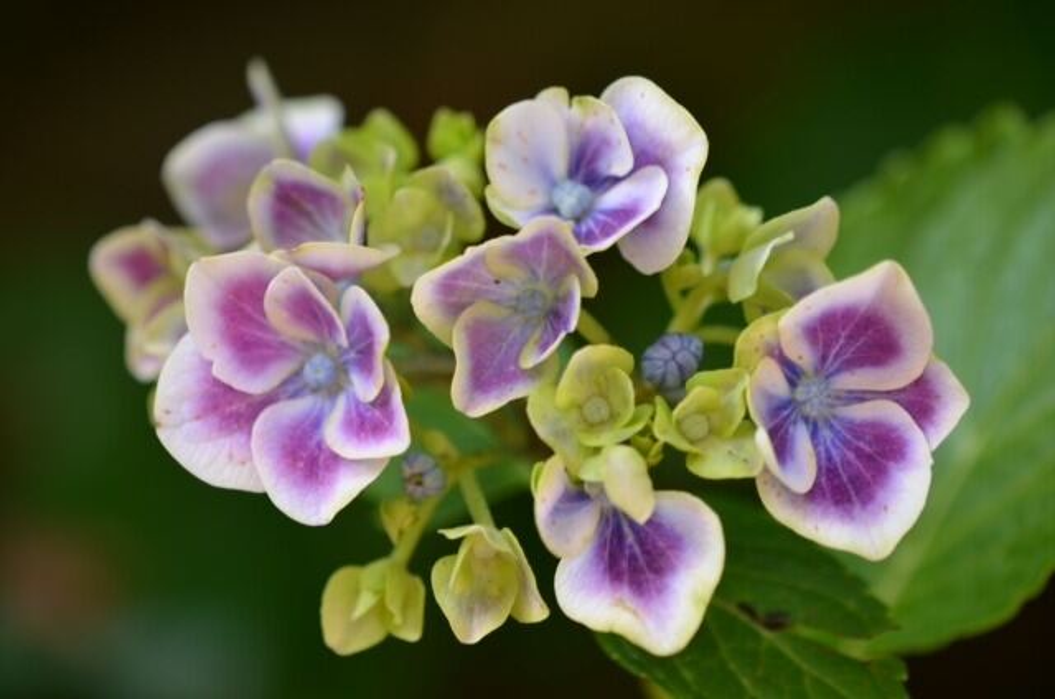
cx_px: 528
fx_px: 3729
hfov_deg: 16.1
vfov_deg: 10.7
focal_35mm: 128
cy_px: 350
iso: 125
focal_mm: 85
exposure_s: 1/125
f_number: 5.6
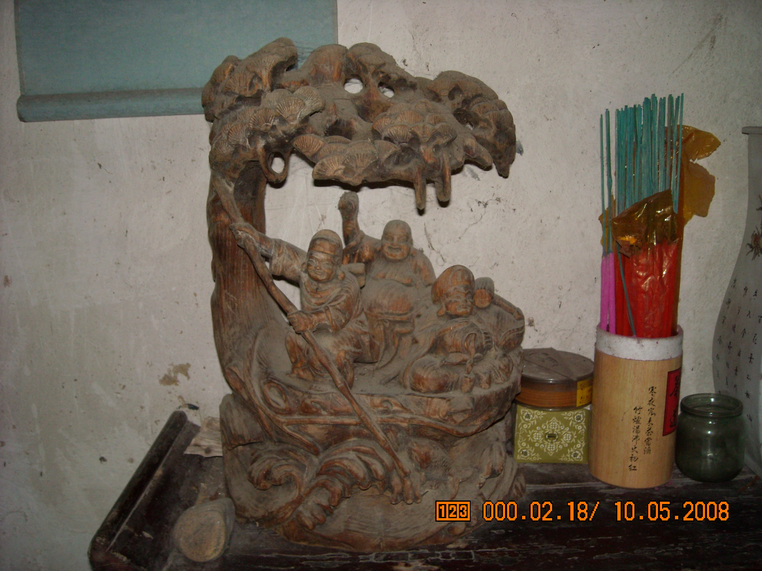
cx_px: 381
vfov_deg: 40.7
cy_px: 286
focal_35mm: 35
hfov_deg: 52.6
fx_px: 770
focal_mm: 5.7
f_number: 2.8
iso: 200
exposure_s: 1/60
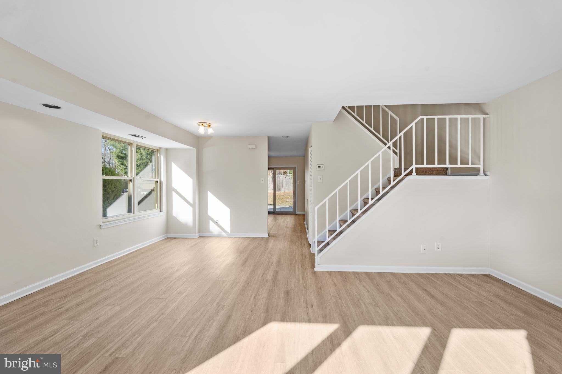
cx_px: 281
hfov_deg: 95.0
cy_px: 187
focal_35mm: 16
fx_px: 258
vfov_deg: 72.0
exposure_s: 1/10
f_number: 9
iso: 100
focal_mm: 16.5
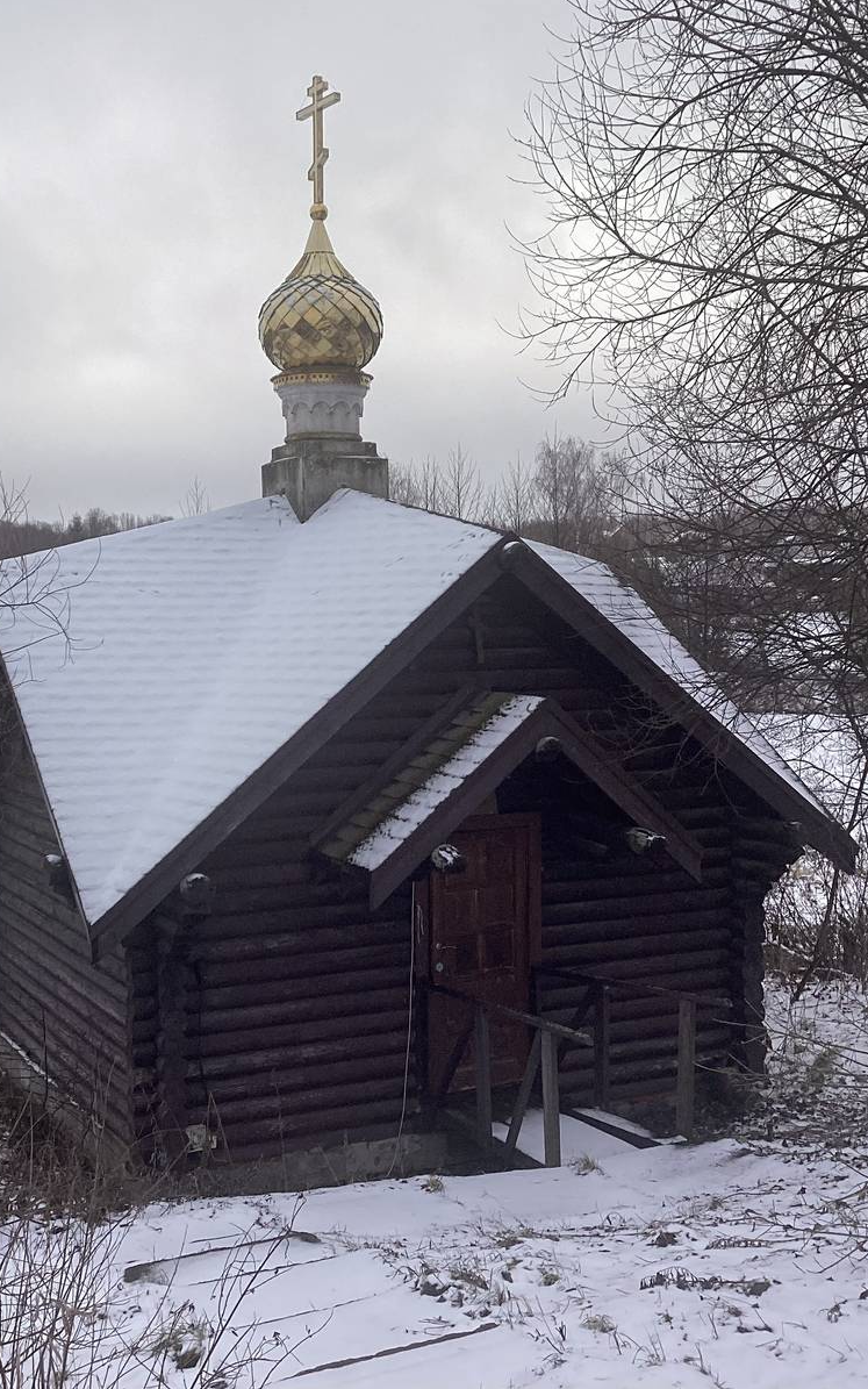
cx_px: 376
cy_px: 693
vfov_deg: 58.1
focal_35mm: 33
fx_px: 1249
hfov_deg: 38.3
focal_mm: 3.3
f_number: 2.4
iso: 25
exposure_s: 1/570
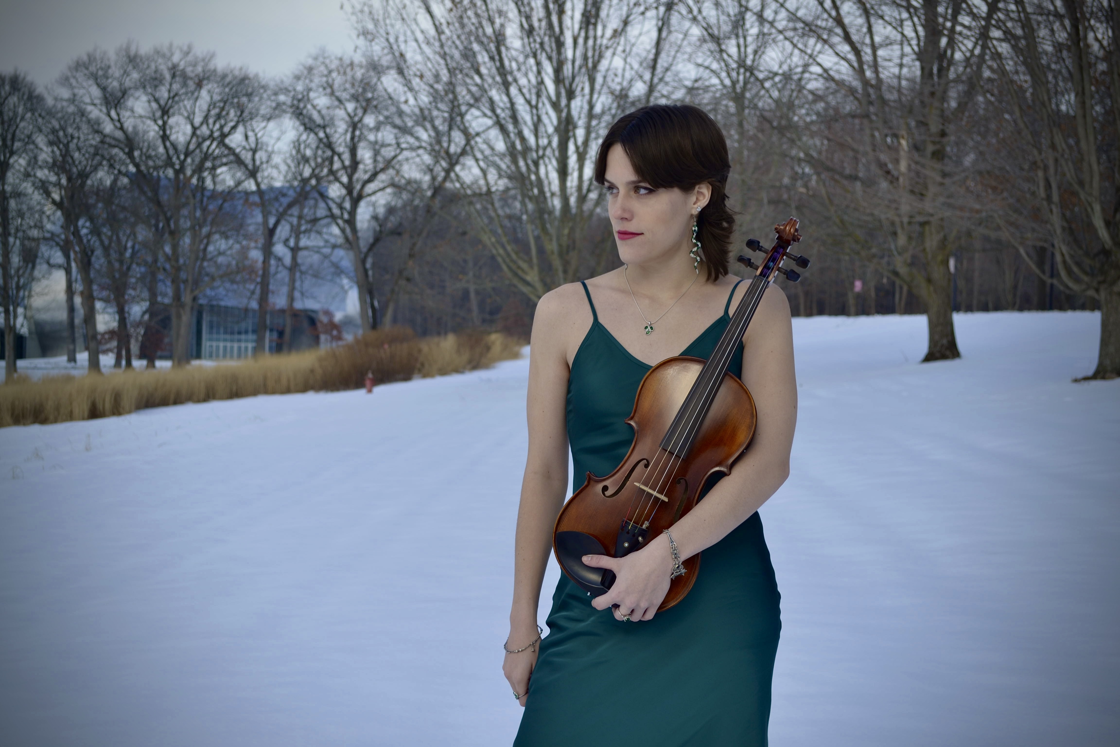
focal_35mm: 57
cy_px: 374
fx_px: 1773
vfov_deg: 23.8
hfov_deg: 35.1
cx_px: 560
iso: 100
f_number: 5
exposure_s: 1/320
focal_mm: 38
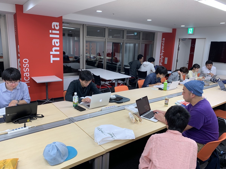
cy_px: 84
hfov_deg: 67.3
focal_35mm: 26
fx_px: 170
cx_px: 113
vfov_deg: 53.1
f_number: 1.8
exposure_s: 1/100
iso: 80
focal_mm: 4.25
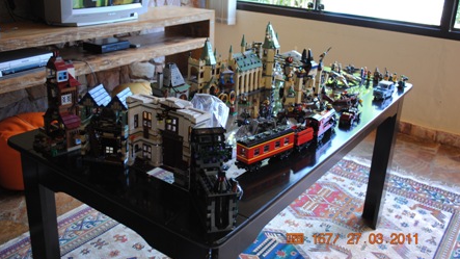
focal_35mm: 35
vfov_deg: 33.6
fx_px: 427
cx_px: 231
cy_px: 106
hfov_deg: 56.6
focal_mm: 22
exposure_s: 1/30
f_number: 4
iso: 200
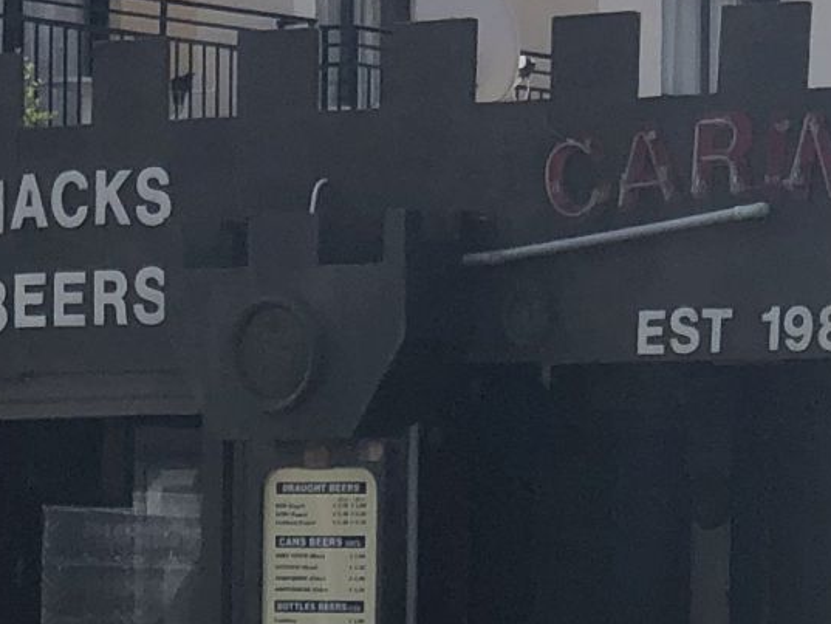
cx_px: 183
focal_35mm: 155
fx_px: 3722
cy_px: 886
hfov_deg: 12.7
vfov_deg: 9.4
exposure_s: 1/1567
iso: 16
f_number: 2.4
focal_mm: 6
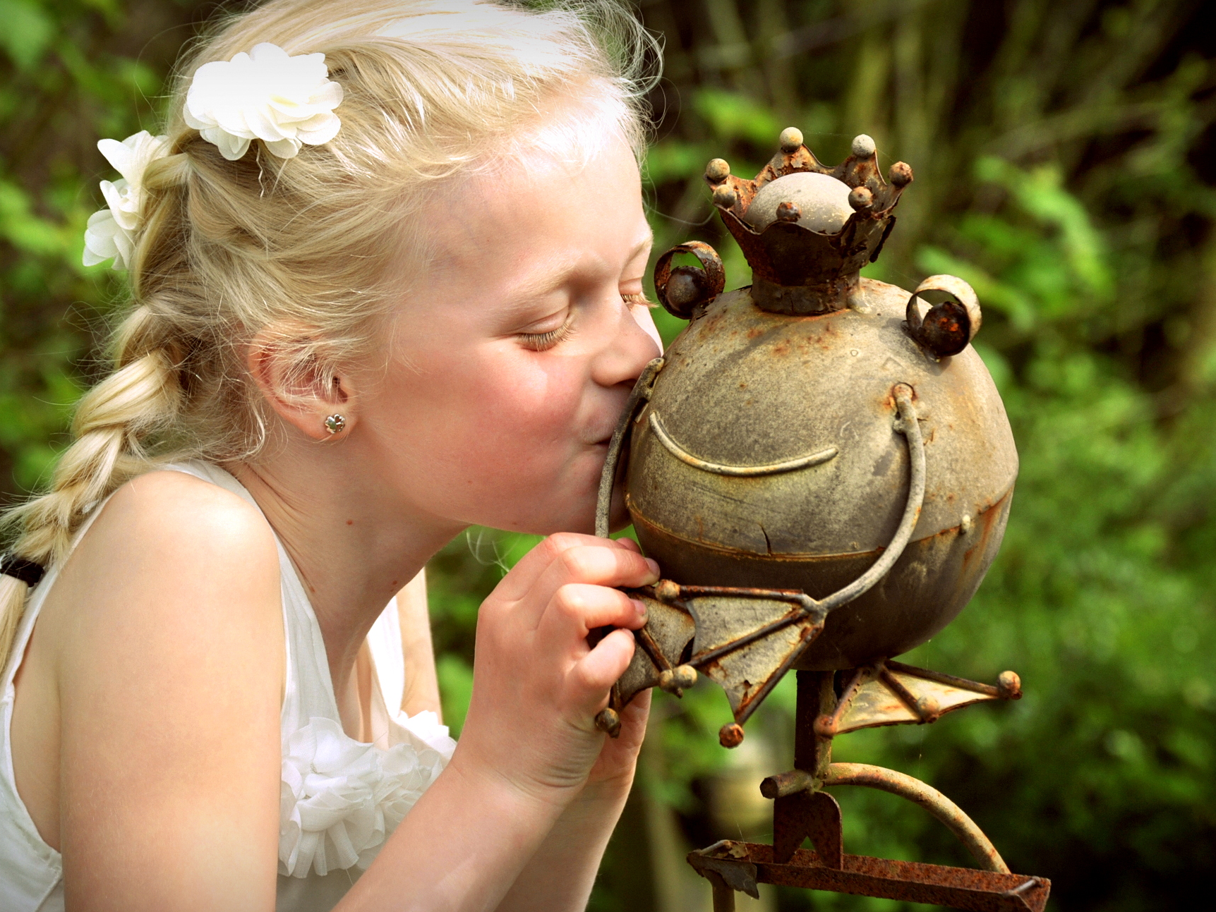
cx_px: 622
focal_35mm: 146
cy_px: 456
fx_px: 5130
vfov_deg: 10.2
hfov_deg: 13.5
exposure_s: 1/500
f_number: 5.6
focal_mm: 90
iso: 160
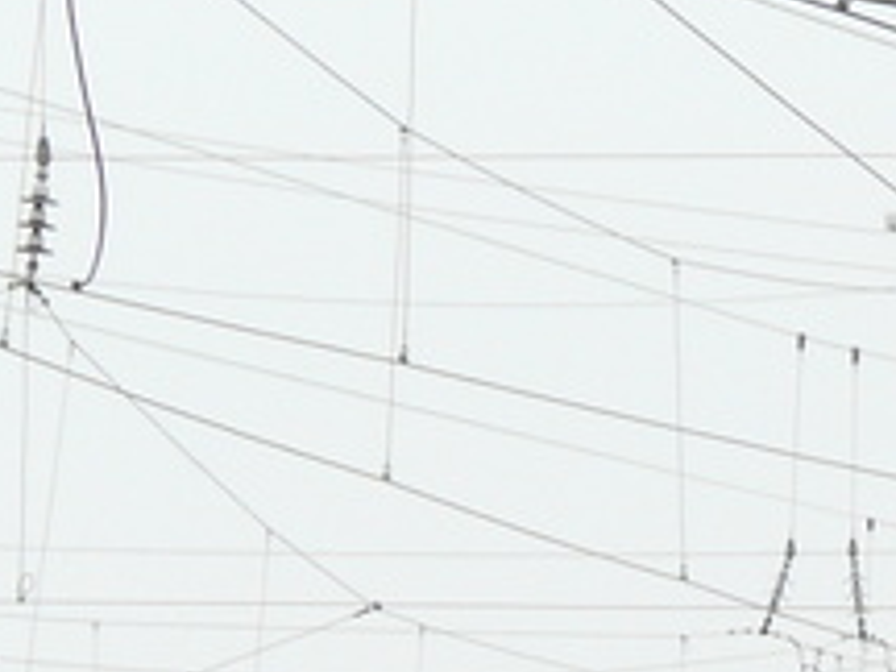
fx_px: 20992
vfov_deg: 1.8
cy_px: 1232
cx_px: 2045
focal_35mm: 811
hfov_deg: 2.4
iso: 100
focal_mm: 28.8
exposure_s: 1/250
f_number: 5
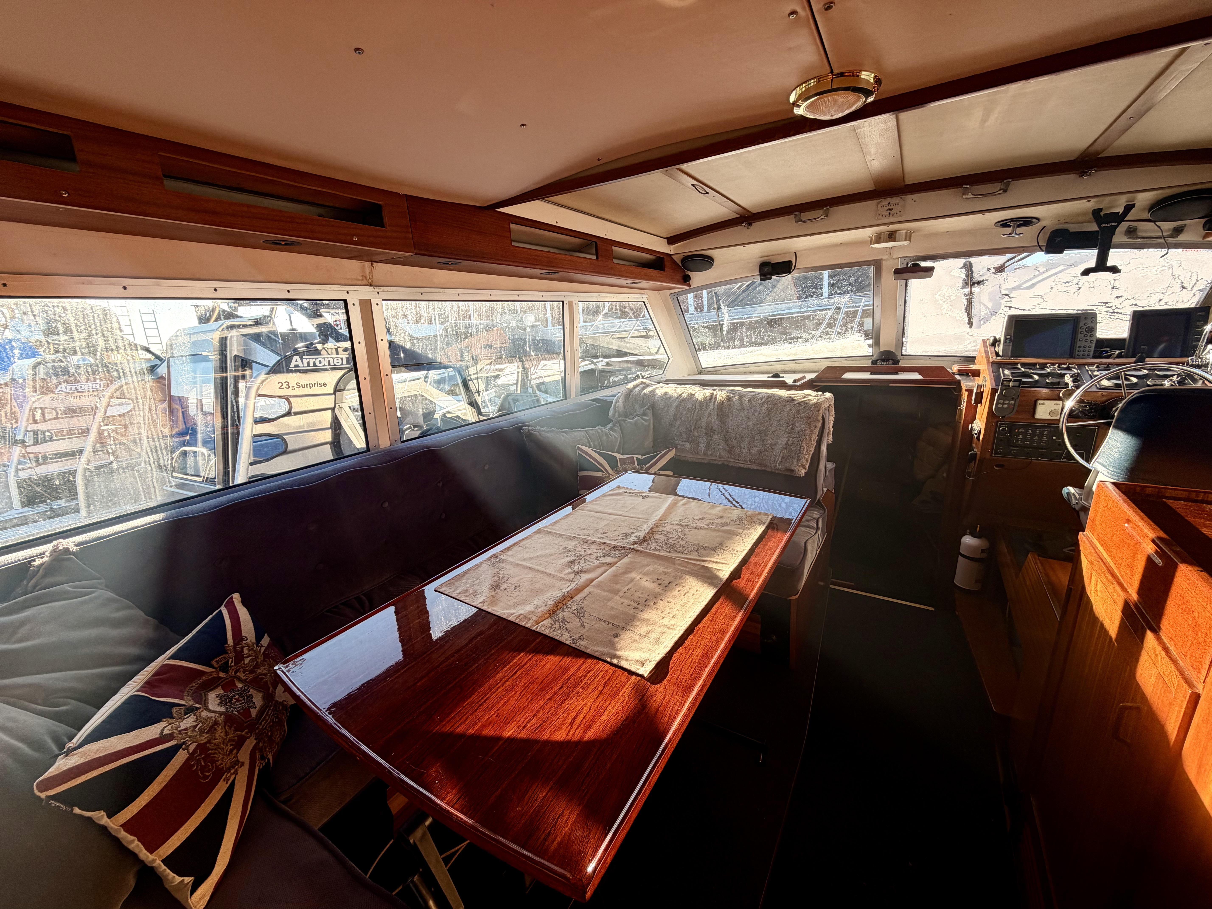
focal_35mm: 14
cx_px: 606
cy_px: 454
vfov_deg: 85.7
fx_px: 490
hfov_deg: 102.1
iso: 40
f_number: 2.2
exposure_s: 1/254
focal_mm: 2.22
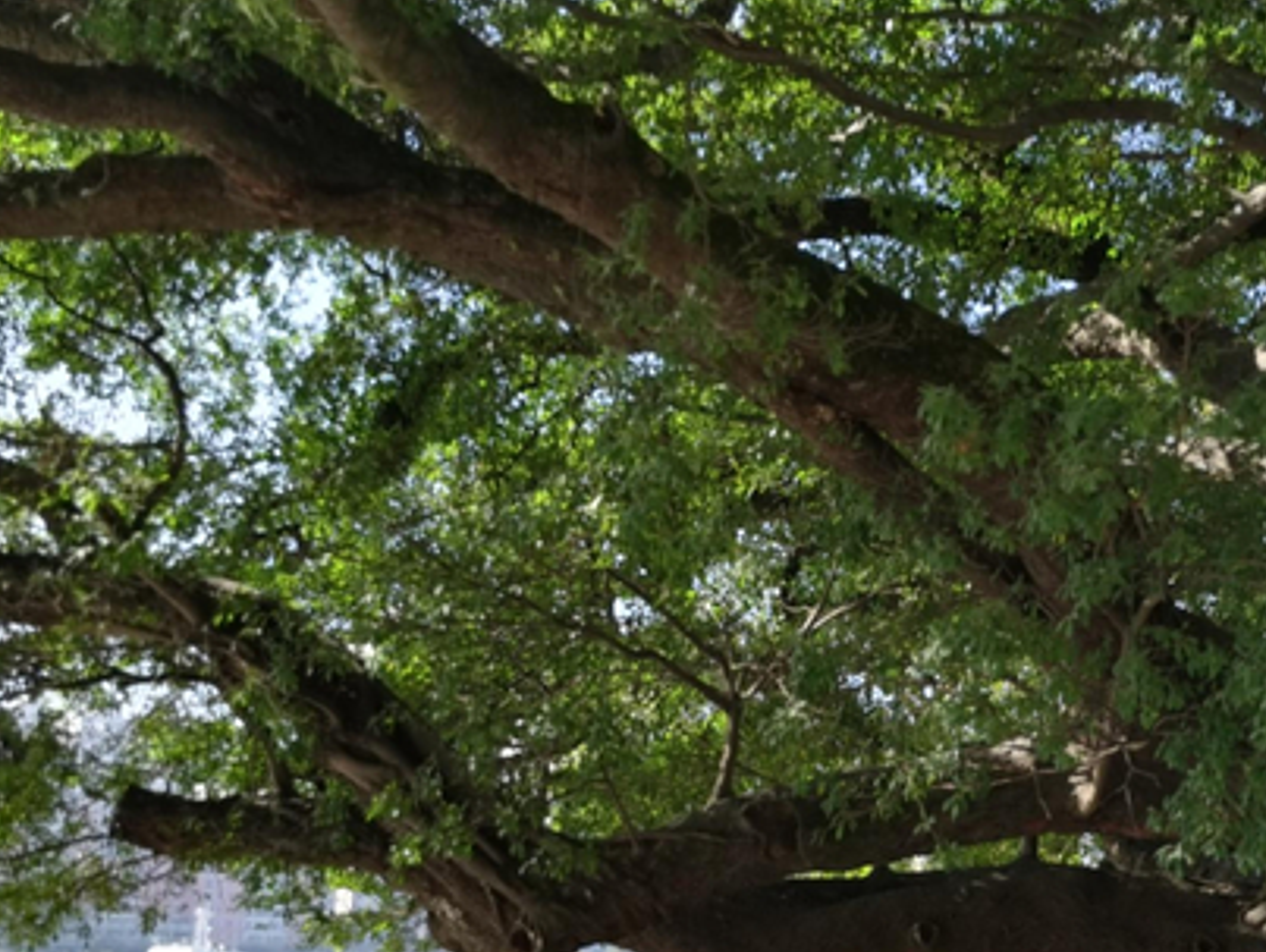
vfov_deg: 24.4
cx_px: 1034
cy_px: 793
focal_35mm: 59
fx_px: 2160
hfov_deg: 31.7
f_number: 4
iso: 50
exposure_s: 1/2083
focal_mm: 5.56
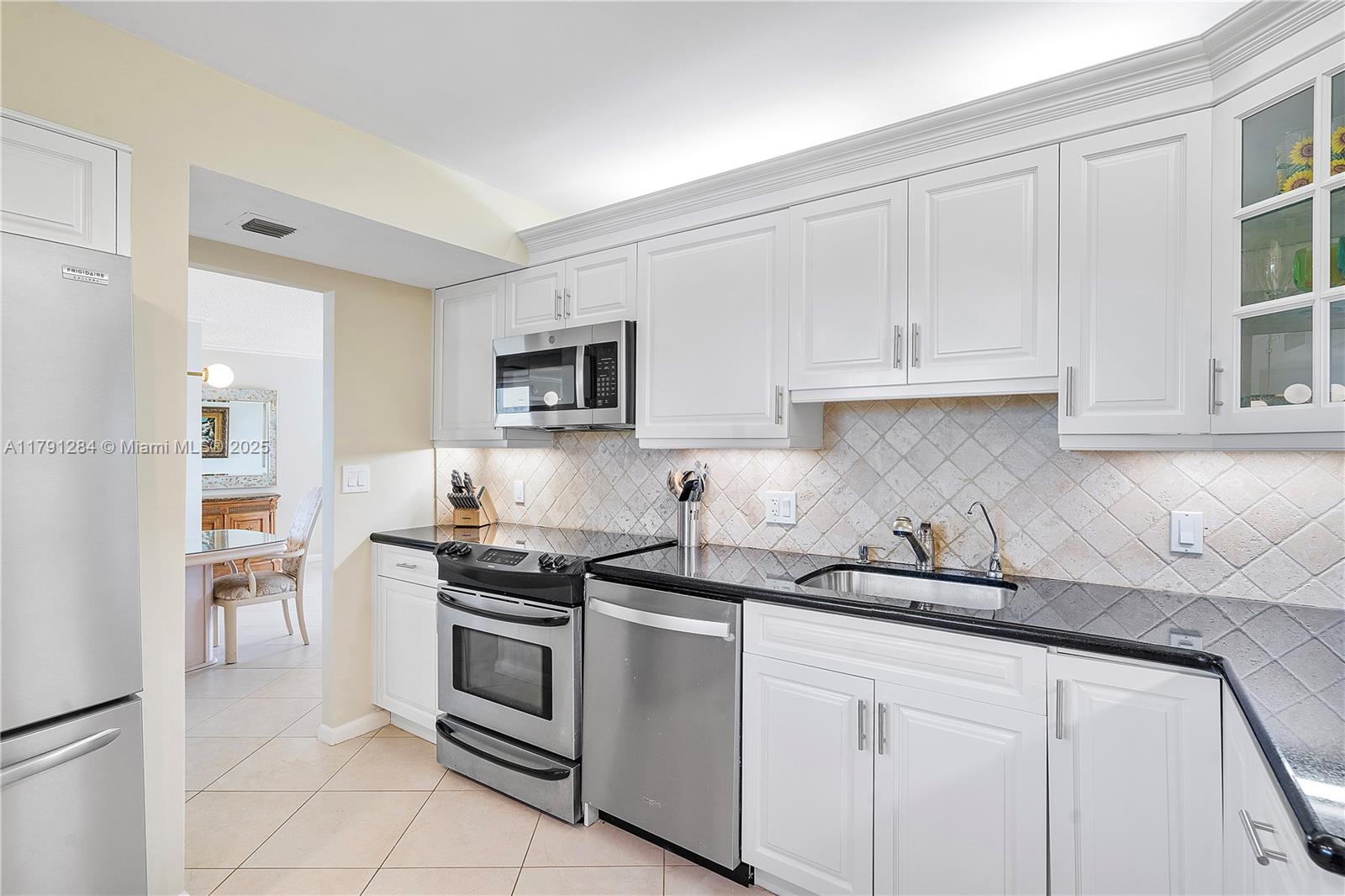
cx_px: 672
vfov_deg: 73.7
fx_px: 598
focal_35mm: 16
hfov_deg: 96.7
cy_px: 448
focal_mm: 16
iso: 250
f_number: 8
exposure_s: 1/30
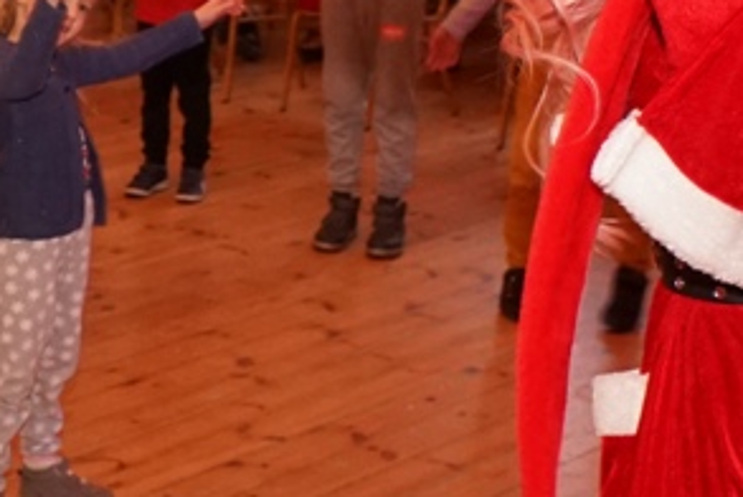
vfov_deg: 7.7
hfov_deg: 11.3
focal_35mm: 178
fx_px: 3677
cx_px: -124
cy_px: 85
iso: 2000
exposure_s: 1/60
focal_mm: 34
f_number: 4.5
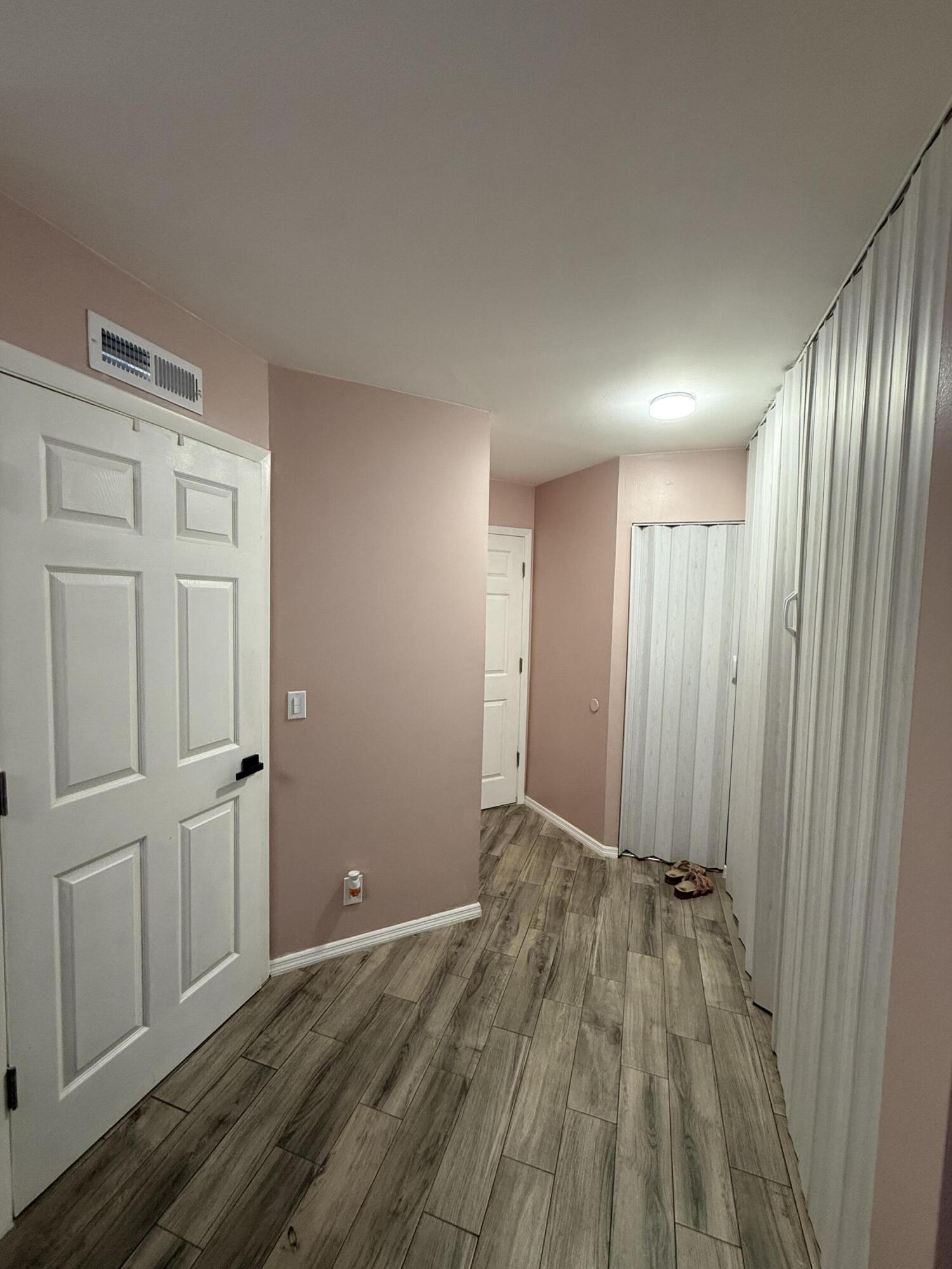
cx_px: 476
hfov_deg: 85.7
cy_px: 634
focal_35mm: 14
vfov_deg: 102.1
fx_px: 513
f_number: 2.2
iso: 250
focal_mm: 2.22
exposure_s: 1/60
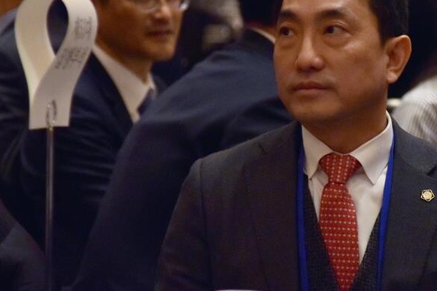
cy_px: 146
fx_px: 4974
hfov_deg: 5.0
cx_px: 335
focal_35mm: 410
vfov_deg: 3.4
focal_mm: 155
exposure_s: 1/160
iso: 1250
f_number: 6
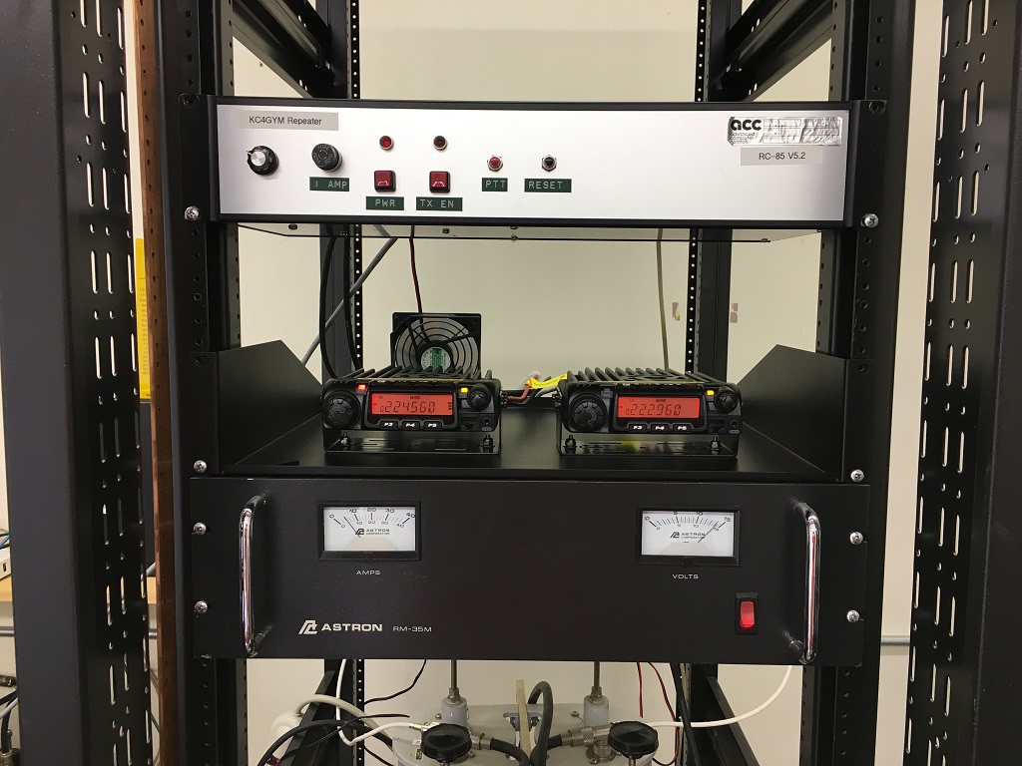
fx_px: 856
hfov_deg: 61.7
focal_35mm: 29
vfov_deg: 48.2
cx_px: 511
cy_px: 383
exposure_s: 1/40
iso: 32
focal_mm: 4.15
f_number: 2.2
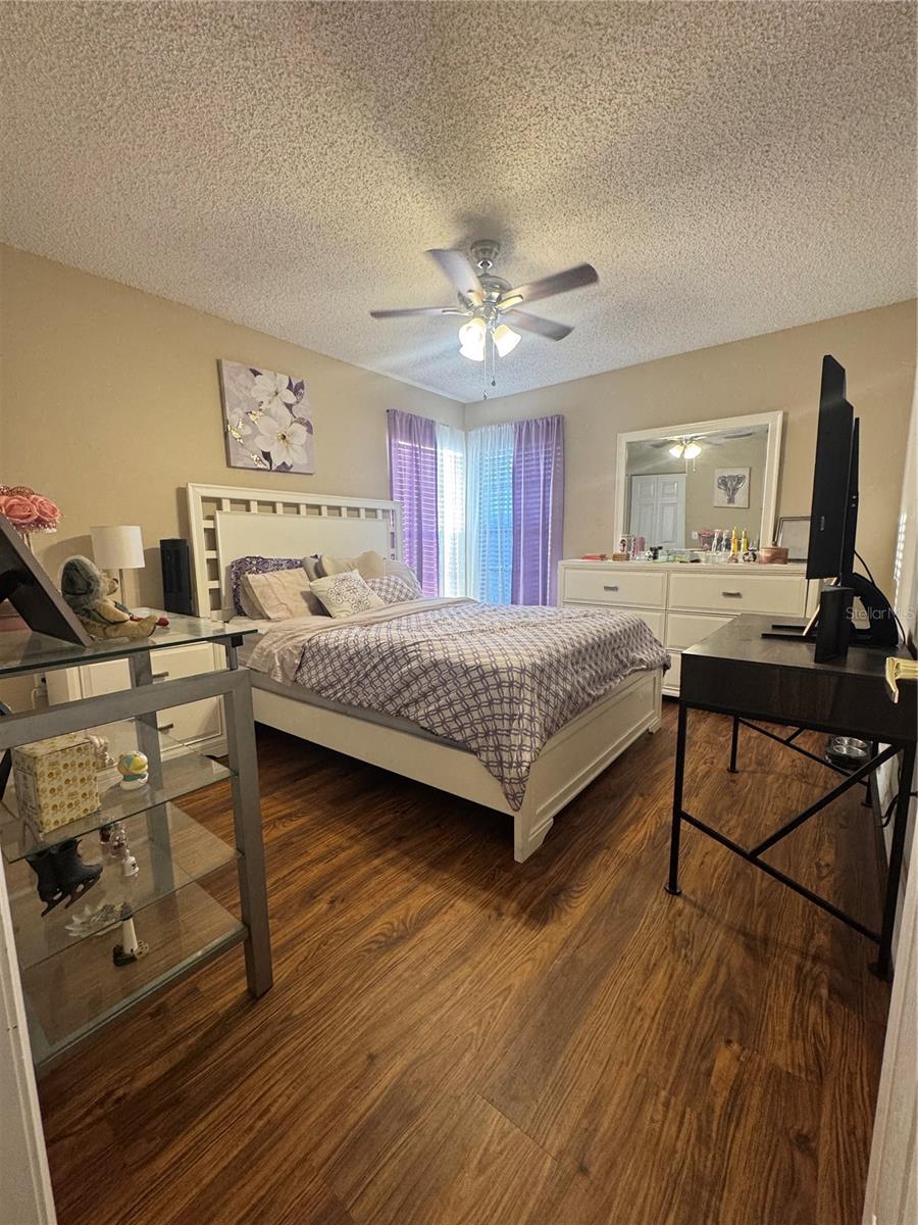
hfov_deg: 85.7
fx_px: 495
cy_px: 612
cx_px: 459
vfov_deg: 102.1
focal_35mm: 14
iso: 200
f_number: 2.2
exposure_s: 1/60
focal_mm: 2.22
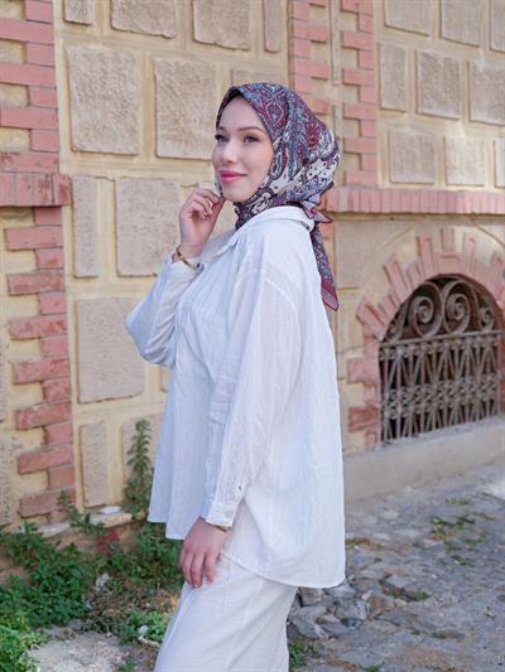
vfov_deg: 34.9
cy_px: 336
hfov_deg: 26.6
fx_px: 1069
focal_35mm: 55
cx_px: 252
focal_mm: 70
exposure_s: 1/340
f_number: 6.4
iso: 320
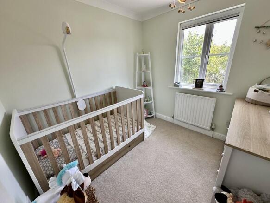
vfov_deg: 85.7
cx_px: 135
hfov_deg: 102.1
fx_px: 109
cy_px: 102
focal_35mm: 14
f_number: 2.2
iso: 64
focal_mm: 2.22
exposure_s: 1/99
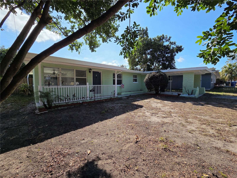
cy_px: 89
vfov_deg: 89.9
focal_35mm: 13
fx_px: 89
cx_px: 118
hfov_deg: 106.2
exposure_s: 1/1869
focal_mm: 2.2
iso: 50
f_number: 2.2
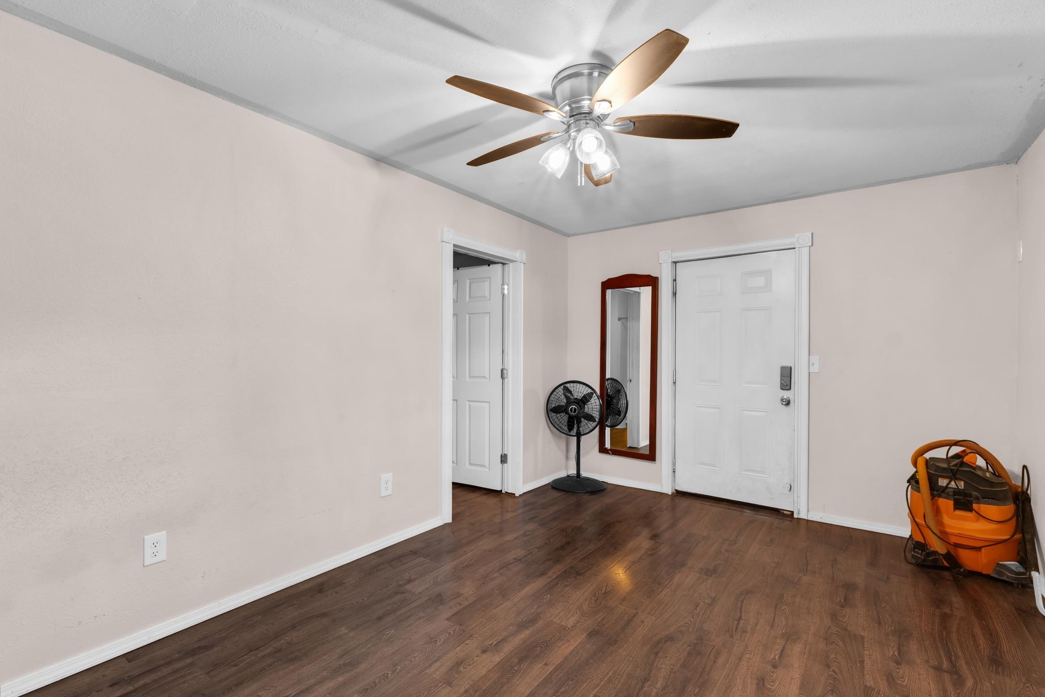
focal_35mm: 16
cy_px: 353
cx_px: 501
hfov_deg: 96.7
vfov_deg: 73.7
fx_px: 464
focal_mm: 10
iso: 200
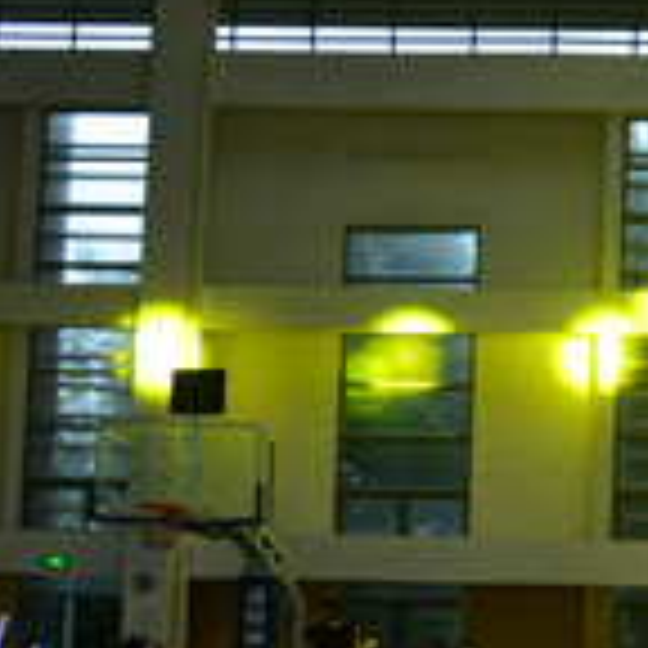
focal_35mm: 99
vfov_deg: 17.5
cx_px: 1130
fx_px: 2097
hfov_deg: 15.4
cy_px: 484
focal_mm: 24
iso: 1600
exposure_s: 1/125
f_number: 4
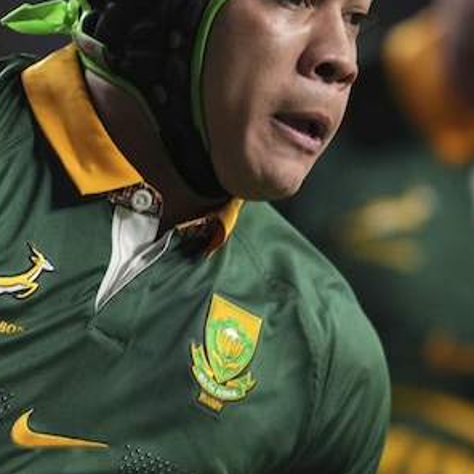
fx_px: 21363
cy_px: 291
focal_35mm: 1379
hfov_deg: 1.3
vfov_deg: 1.3
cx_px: 21
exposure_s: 1/2000
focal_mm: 400
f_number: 2.8
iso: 2000
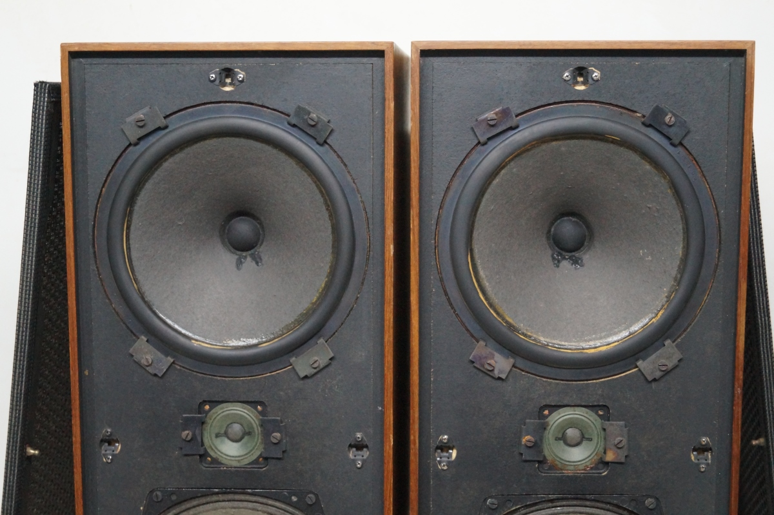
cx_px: 387
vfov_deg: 25.7
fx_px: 1128
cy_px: 258
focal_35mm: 52
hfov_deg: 37.9
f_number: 5
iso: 3200
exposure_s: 1/60
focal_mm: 35
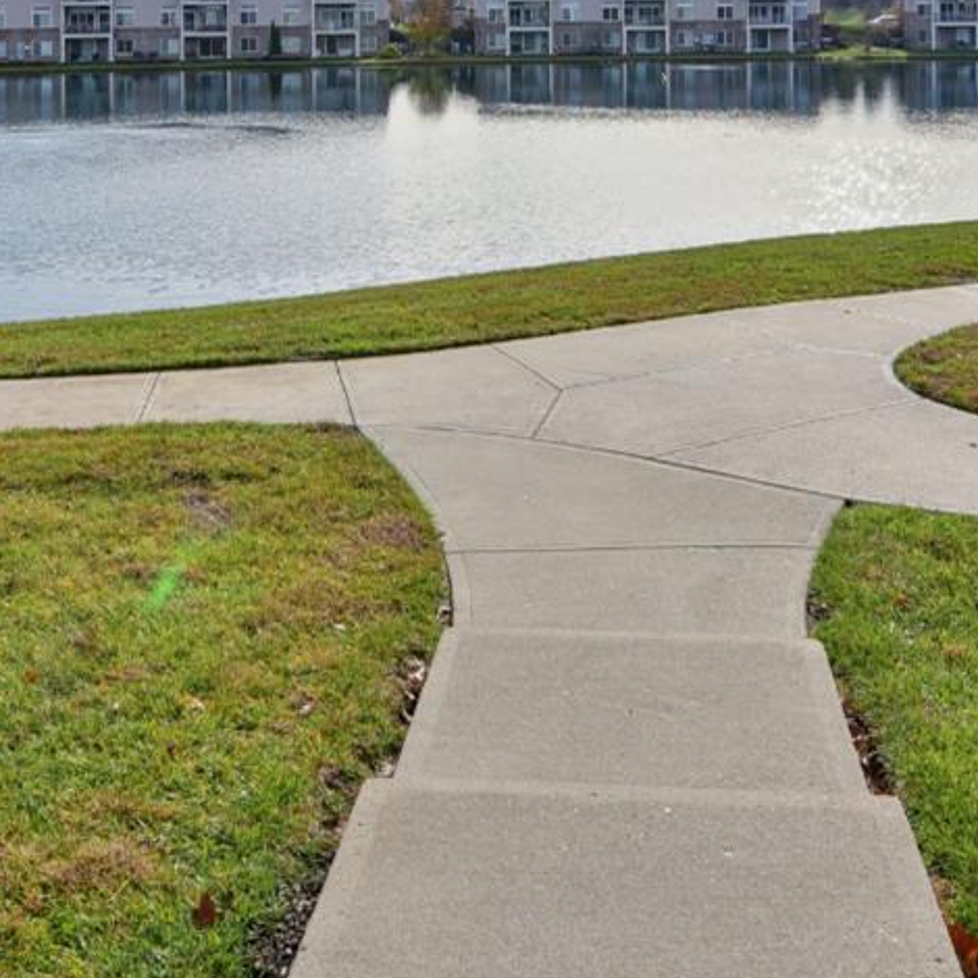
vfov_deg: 38.8
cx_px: 504
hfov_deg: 43.9
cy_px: -2
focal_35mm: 38
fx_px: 1215
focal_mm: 14
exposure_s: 1/400
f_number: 8
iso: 400
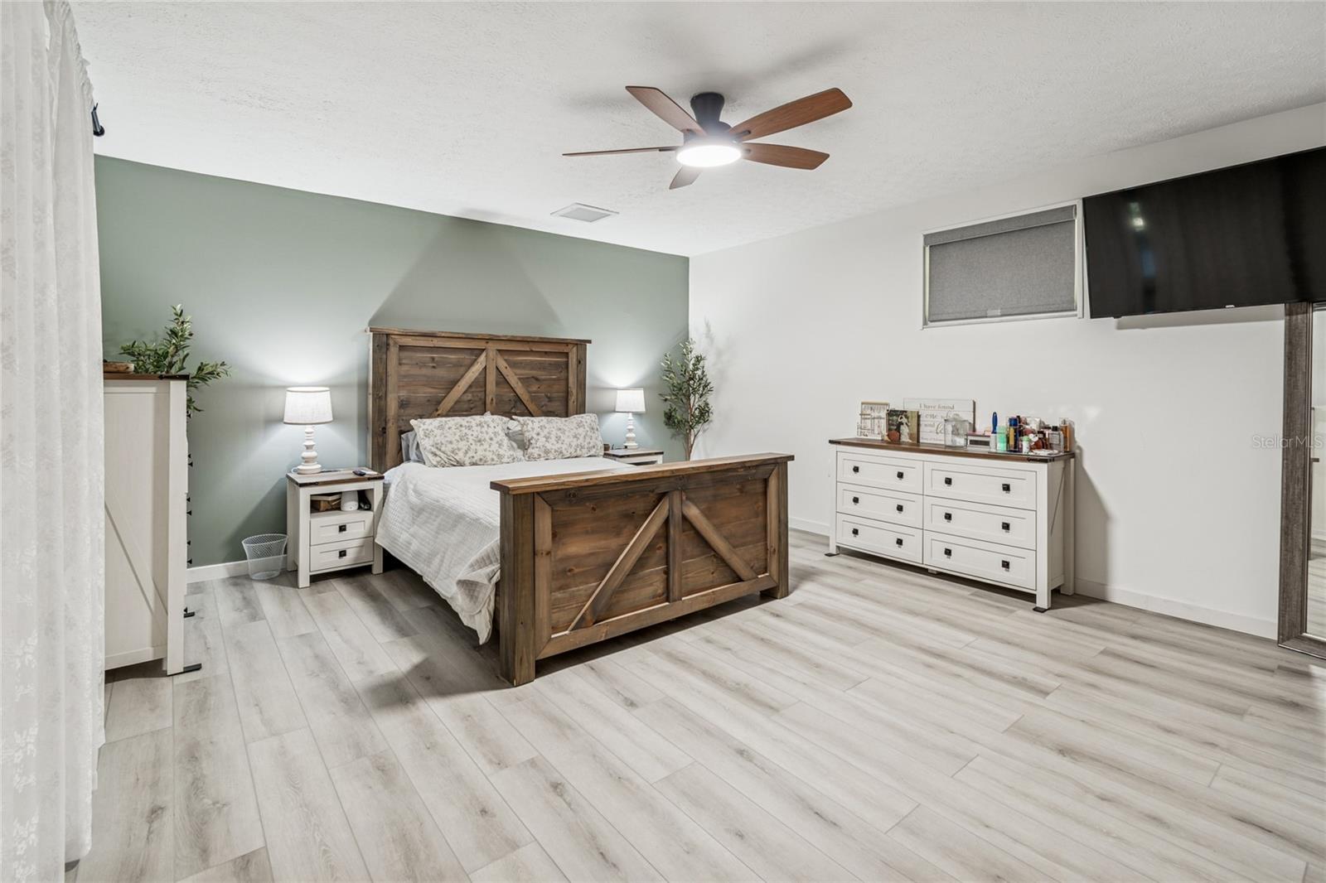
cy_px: 442
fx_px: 552
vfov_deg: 77.3
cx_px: 663
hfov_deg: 100.4
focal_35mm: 15
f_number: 7.1
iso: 100
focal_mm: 10
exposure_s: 1/2
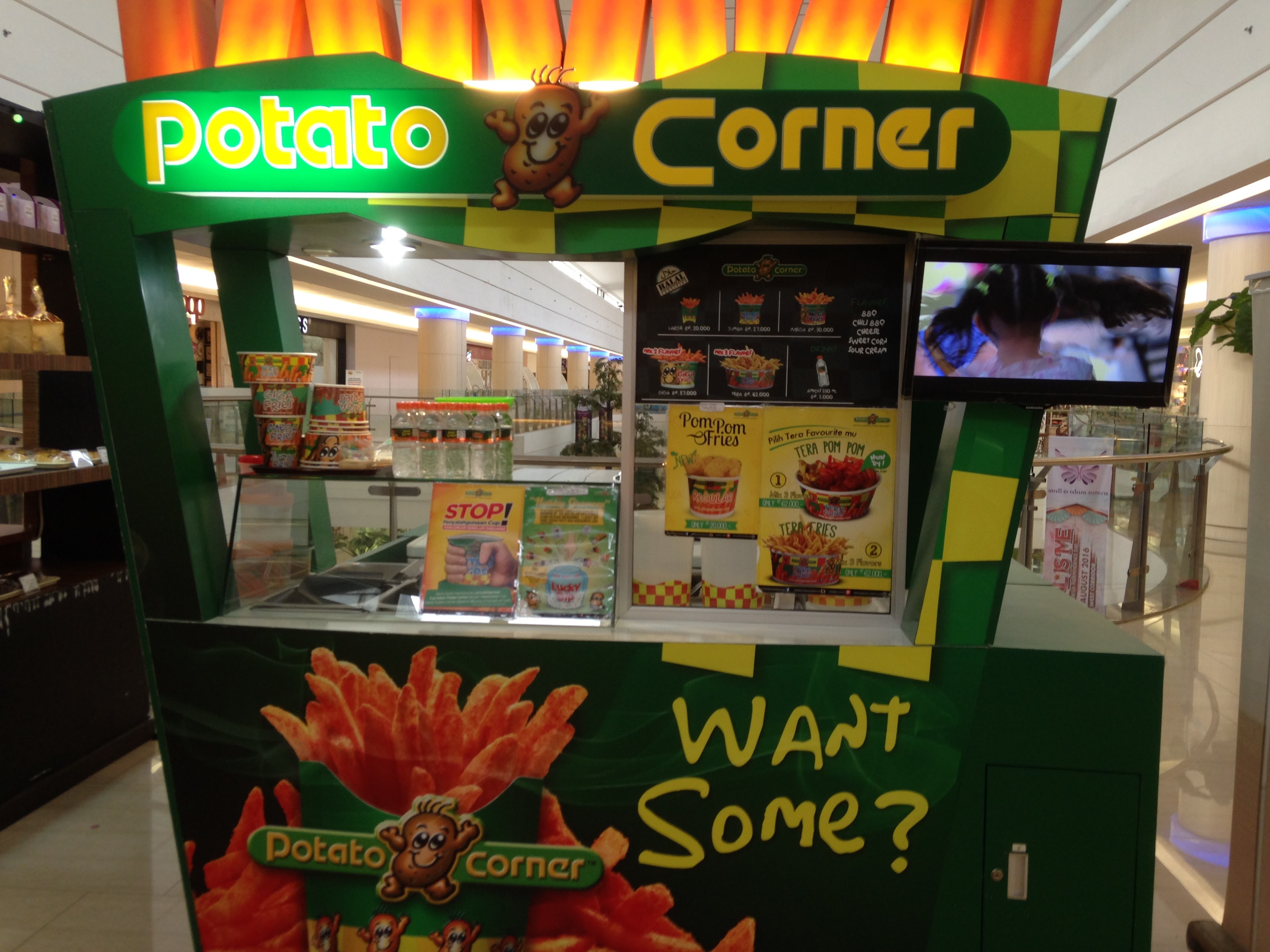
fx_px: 1211
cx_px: 635
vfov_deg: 42.9
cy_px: 476
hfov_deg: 55.4
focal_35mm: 33
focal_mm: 4.12
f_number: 2.4
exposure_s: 1/20
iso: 64
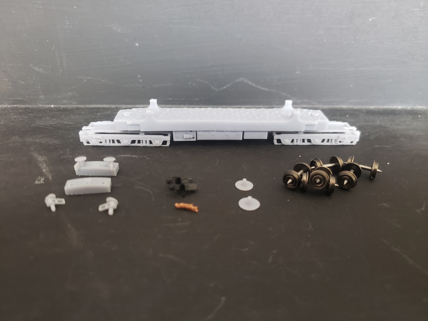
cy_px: 160
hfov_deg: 67.3
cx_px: 214
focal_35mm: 26
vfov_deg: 53.1
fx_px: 321
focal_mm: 4.3
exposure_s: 1/13
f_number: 1.5
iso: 250
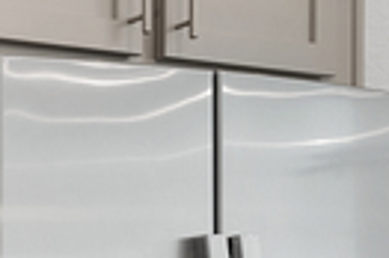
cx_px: -475
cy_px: 337
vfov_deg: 15.6
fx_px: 896
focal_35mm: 83
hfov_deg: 16.0
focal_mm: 17
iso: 100
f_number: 9
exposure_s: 1/5
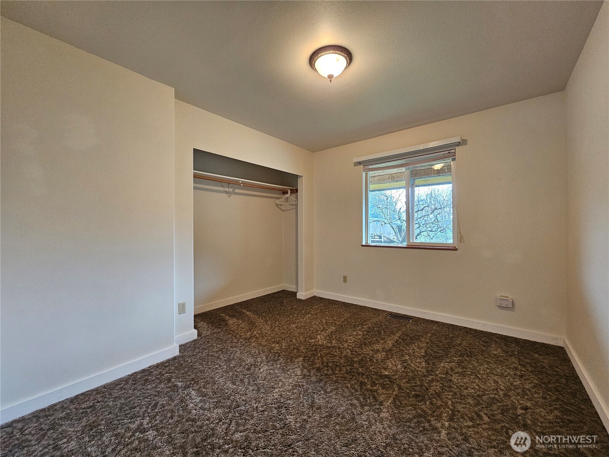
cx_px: 304
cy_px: 228
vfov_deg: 89.9
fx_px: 229
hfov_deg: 106.2
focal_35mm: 13
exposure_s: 1/40
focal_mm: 2.2
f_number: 2.2
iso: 320
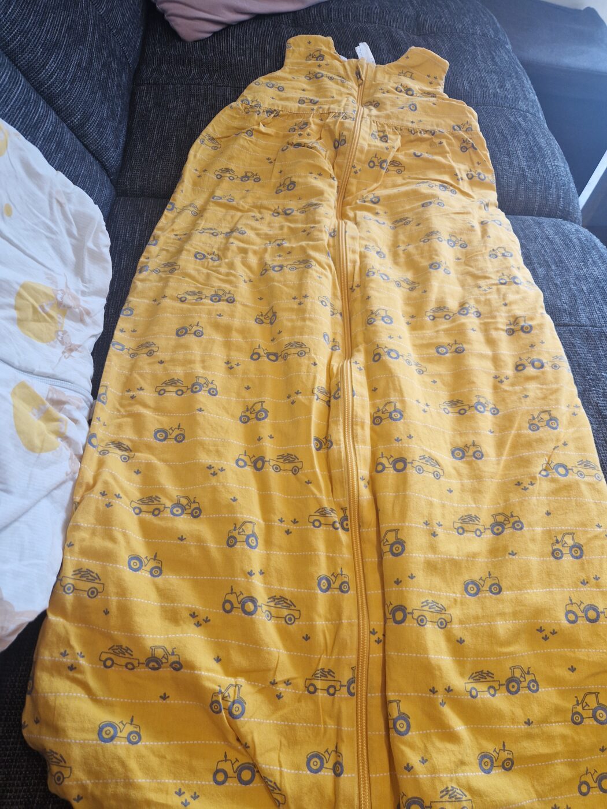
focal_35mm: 23
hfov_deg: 58.9
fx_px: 538
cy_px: 404
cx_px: 304
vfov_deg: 73.9
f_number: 1.8
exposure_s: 1/117
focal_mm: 5.4
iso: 50
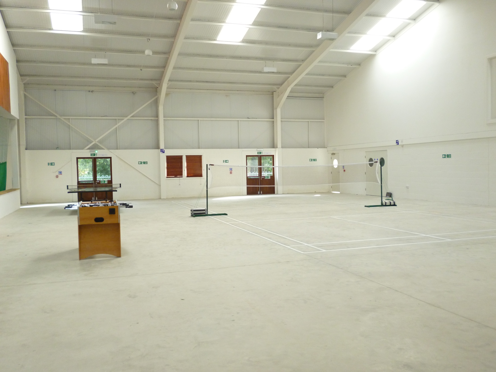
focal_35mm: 32
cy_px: 186
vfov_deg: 44.2
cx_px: 248
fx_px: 459
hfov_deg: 56.8
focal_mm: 5.7
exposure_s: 1/60
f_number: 3.3
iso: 250
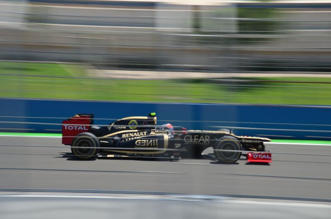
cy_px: 110
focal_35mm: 75
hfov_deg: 27.1
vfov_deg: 18.1
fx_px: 688
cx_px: 166
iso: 100
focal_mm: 50
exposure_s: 1/80
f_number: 16
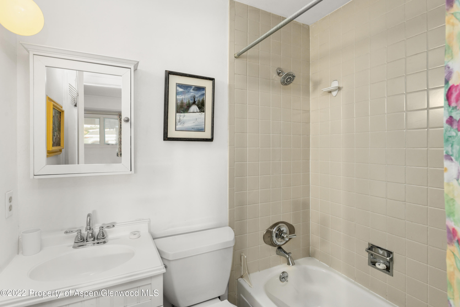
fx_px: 243
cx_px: 230
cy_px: 154
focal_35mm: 19
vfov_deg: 64.6
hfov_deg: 86.9
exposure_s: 1/8
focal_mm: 19
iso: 640
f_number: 7.1
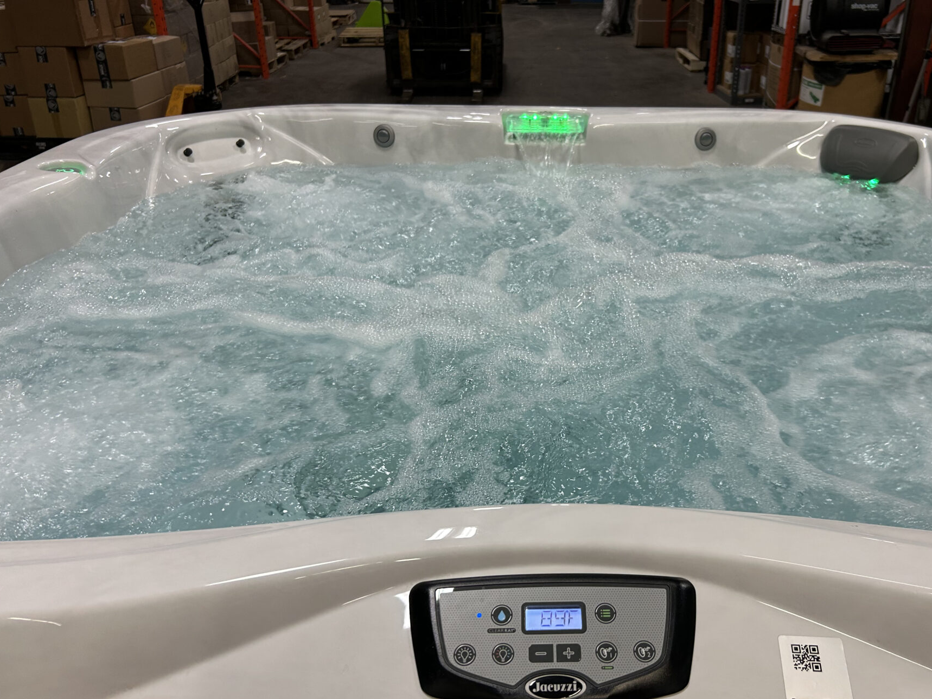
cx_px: 552
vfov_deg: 45.4
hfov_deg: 58.0
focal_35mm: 31
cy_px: 378
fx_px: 835
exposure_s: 1/120
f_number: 1.5
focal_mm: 5.7
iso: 100
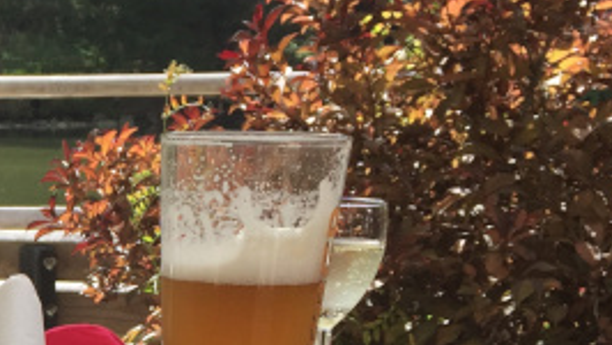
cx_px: -242
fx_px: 1543
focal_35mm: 95
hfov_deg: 20.1
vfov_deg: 12.4
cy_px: 435
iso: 32
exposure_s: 1/989
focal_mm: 4.15
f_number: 2.2
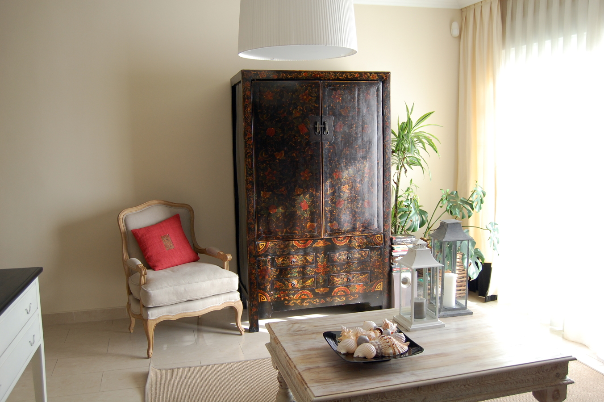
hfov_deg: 55.1
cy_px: 201
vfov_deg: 38.3
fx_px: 578
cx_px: 302
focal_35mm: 34
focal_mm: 23
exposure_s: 1/80
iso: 400
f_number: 4.5
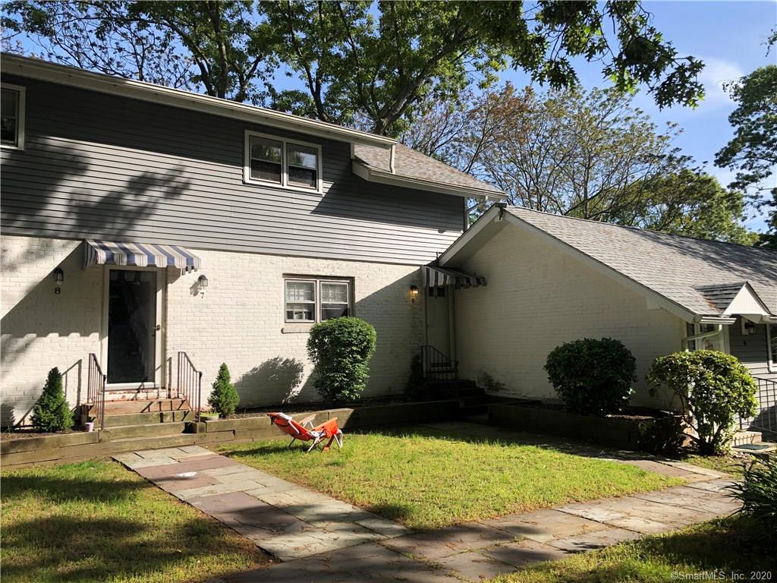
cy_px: 292
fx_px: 628
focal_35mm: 28
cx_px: 388
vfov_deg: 49.7
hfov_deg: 63.4
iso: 20
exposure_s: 1/1389
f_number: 1.8
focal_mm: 4
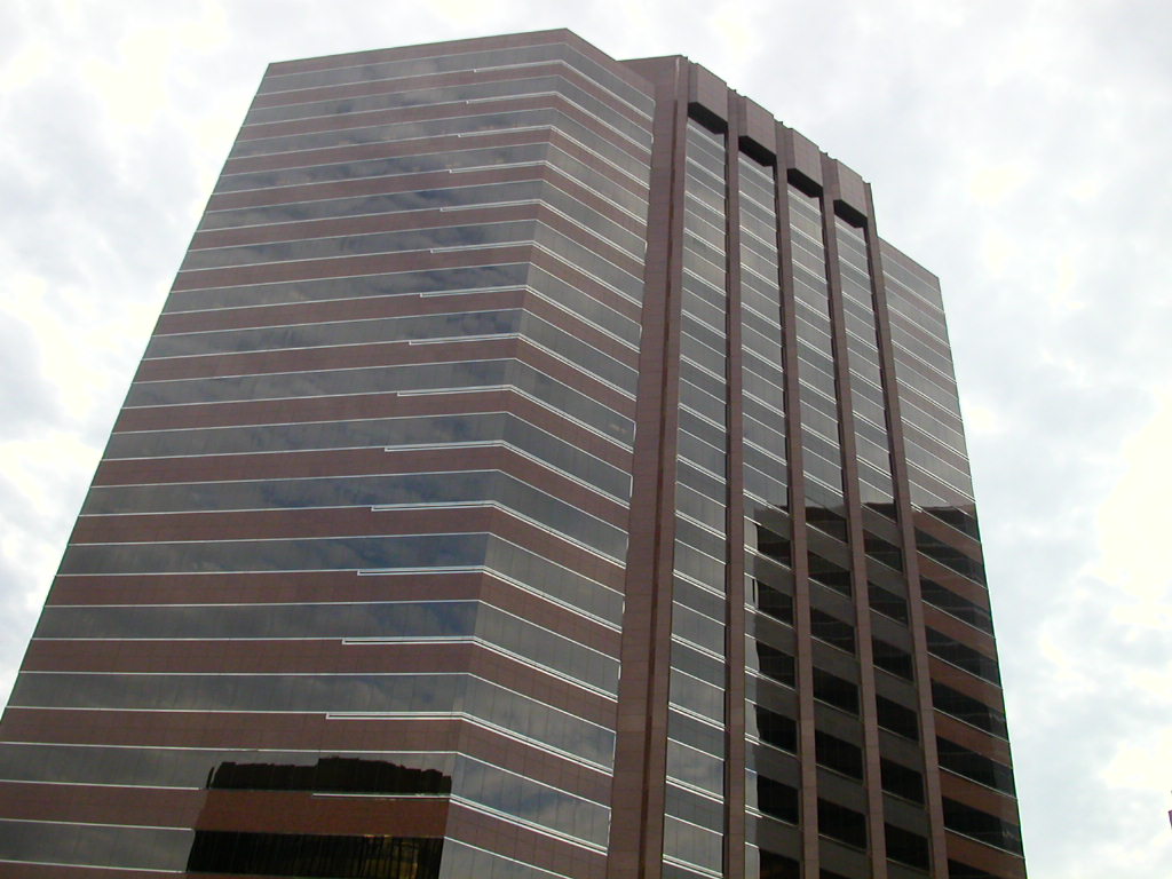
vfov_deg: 38.7
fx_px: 1253
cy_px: 440
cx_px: 586
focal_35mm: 37
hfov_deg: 50.1
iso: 100
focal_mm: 5.6
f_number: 4.5
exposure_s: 1/237
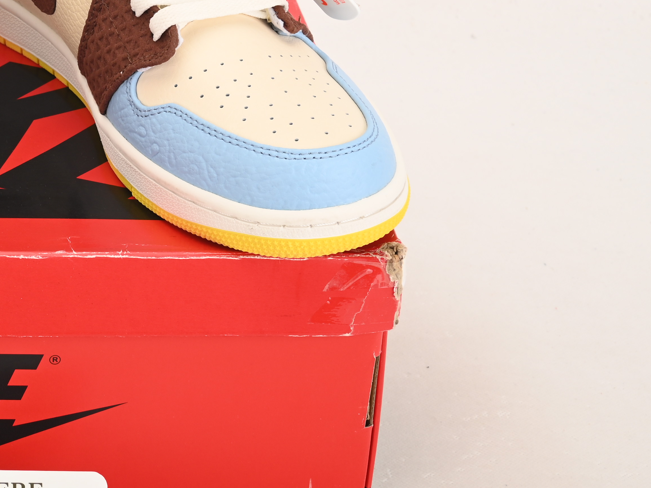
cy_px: 114
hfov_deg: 16.8
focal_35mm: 113
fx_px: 2125
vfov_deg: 13.1
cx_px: -73
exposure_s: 1/200
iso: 100
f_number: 11
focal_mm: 45
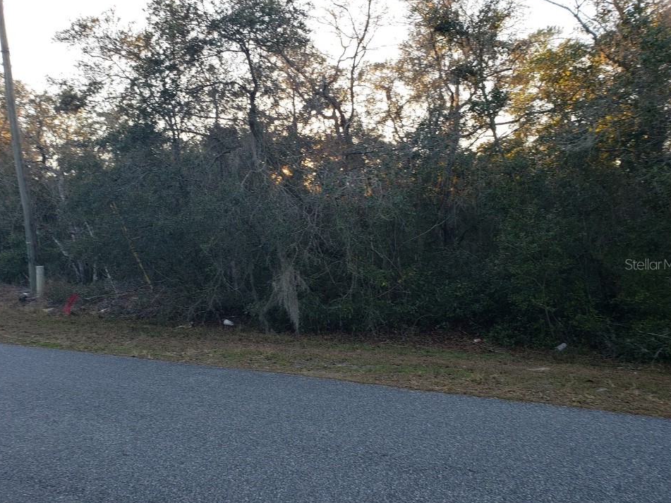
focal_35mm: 28
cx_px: 330
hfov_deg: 63.4
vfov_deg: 49.7
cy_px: 264
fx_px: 543
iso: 50
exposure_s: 1/127
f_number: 2.4
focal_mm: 4.3
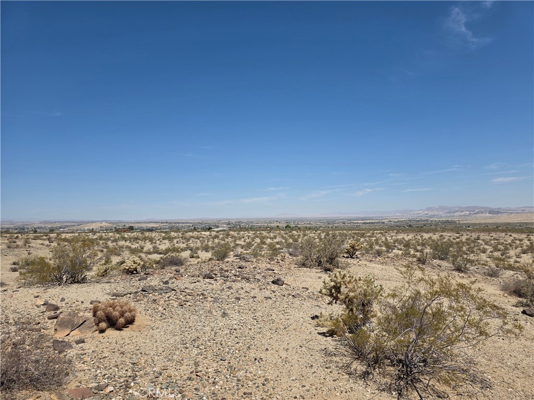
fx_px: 355
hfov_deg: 73.9
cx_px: 267
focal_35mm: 23
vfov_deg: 58.9
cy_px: 200
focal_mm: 6.3
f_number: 1.7
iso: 64
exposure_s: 1/7944
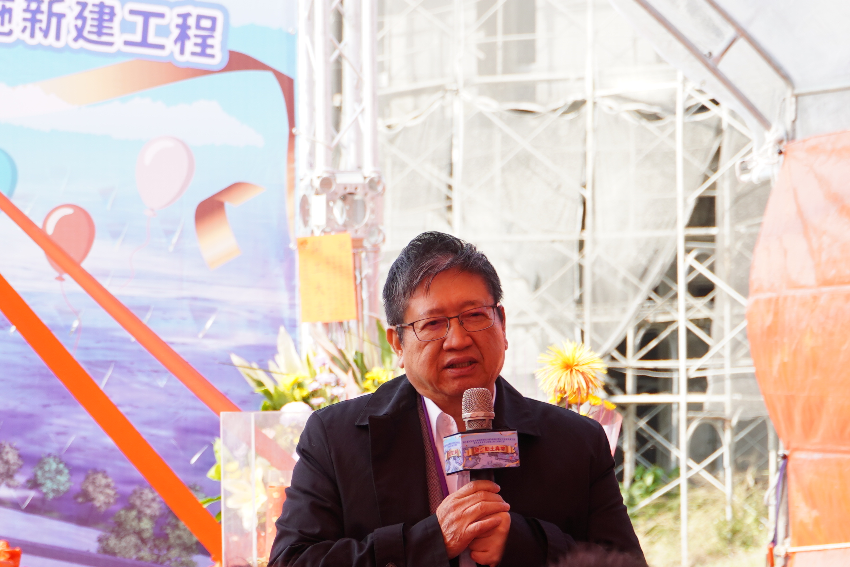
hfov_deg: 9.4
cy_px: 385
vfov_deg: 6.3
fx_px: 5151
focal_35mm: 218
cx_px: 14
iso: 100
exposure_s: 1/100
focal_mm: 63
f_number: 5.6
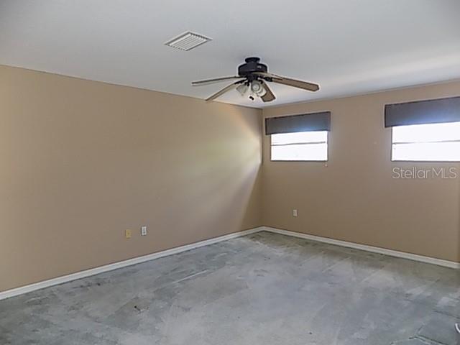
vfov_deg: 58.9
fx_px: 306
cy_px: 172
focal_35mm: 23
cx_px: 230
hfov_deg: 73.9
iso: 200
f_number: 3.1
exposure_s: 1/30
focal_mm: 4
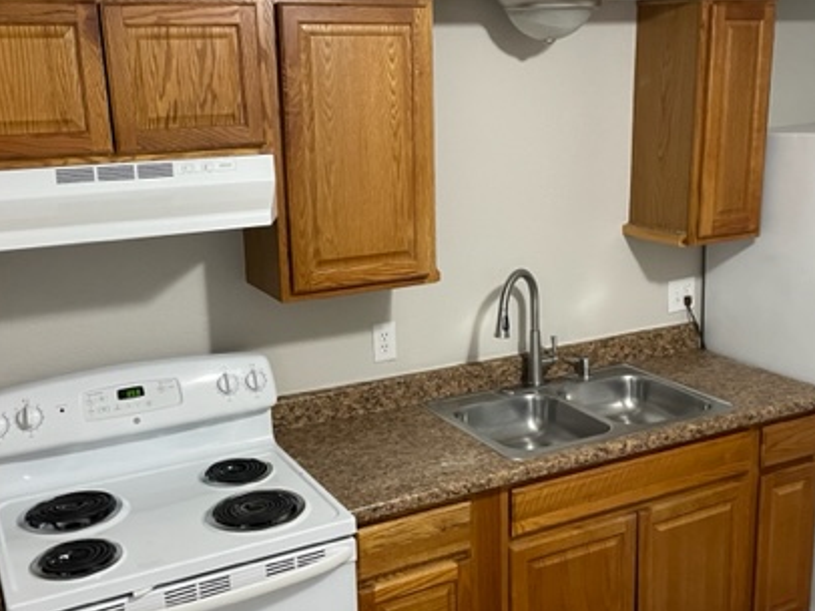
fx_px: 965
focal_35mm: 41
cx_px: 428
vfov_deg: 35.1
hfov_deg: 45.8
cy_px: 332
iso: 320
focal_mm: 4.2
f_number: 1.6
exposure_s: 1/60
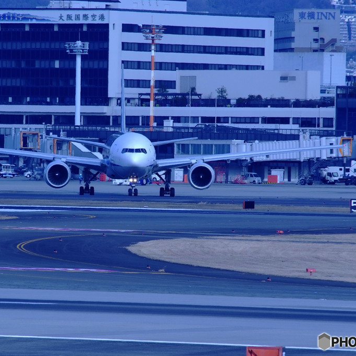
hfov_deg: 3.3
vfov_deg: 3.3
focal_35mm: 536
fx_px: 6237
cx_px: 142
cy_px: 178
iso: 400
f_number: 10
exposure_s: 1/285
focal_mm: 280
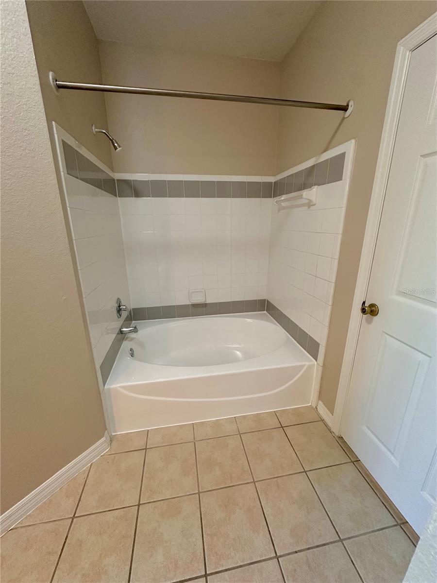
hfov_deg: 85.7
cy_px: 292
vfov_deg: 102.1
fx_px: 236
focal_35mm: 14
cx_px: 218
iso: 250
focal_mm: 2.22
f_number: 2.2
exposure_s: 1/60
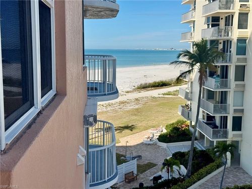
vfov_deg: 30.3
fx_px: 349
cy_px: 94
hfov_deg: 39.7
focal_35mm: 48
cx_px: 126
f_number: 1.78
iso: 64
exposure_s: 1/7937
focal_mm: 6.76
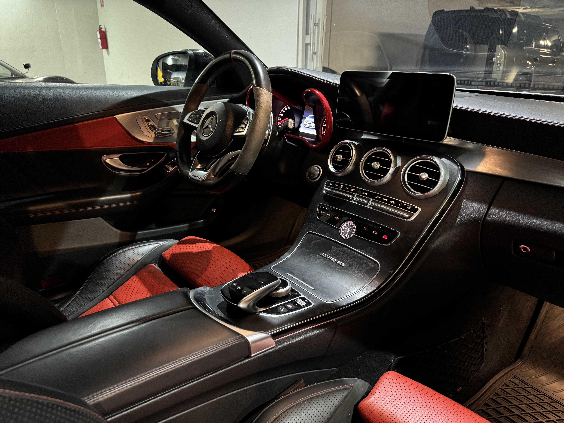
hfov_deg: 71.6
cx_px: 282
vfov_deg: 56.8
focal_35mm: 24
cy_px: 212
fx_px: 391
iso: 1000
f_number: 1.78
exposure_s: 1/28
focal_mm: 6.76
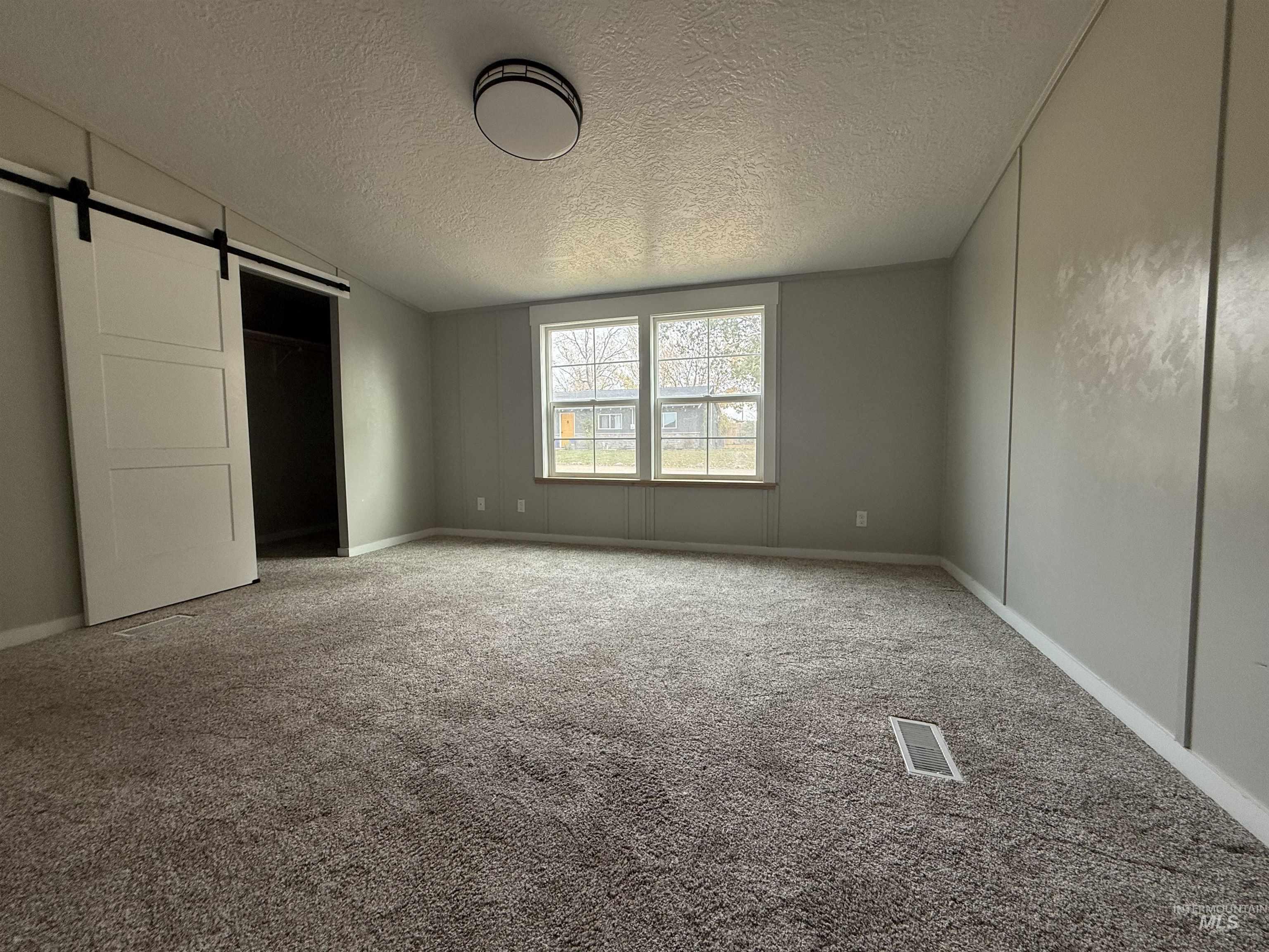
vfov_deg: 85.7
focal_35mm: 14
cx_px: 634
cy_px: 476
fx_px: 513
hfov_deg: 102.1
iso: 100
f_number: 2.2
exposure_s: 1/99
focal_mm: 2.22
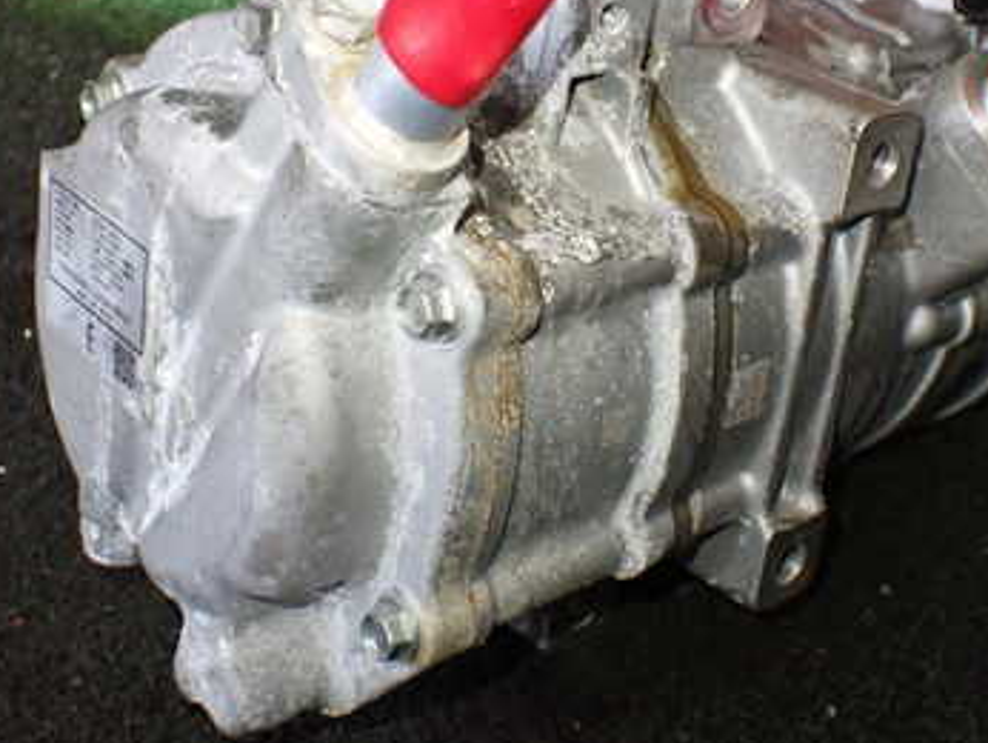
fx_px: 1485
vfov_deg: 27.7
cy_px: 194
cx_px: 591
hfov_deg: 36.7
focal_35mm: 52
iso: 800
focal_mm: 5.4
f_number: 2.3
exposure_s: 1/60
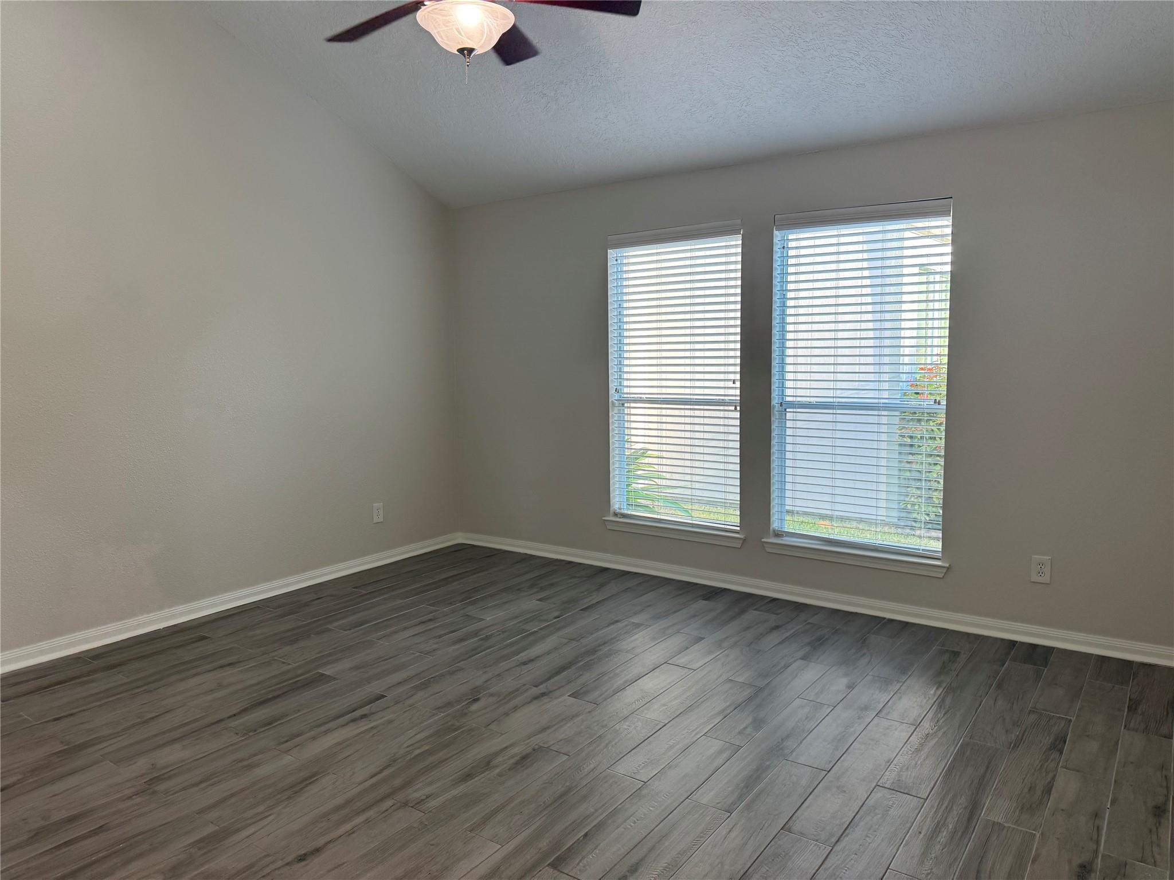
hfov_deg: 71.6
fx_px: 814
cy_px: 440
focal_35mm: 24
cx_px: 587
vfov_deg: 56.8
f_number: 1.78
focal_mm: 6.76
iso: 100
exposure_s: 1/126
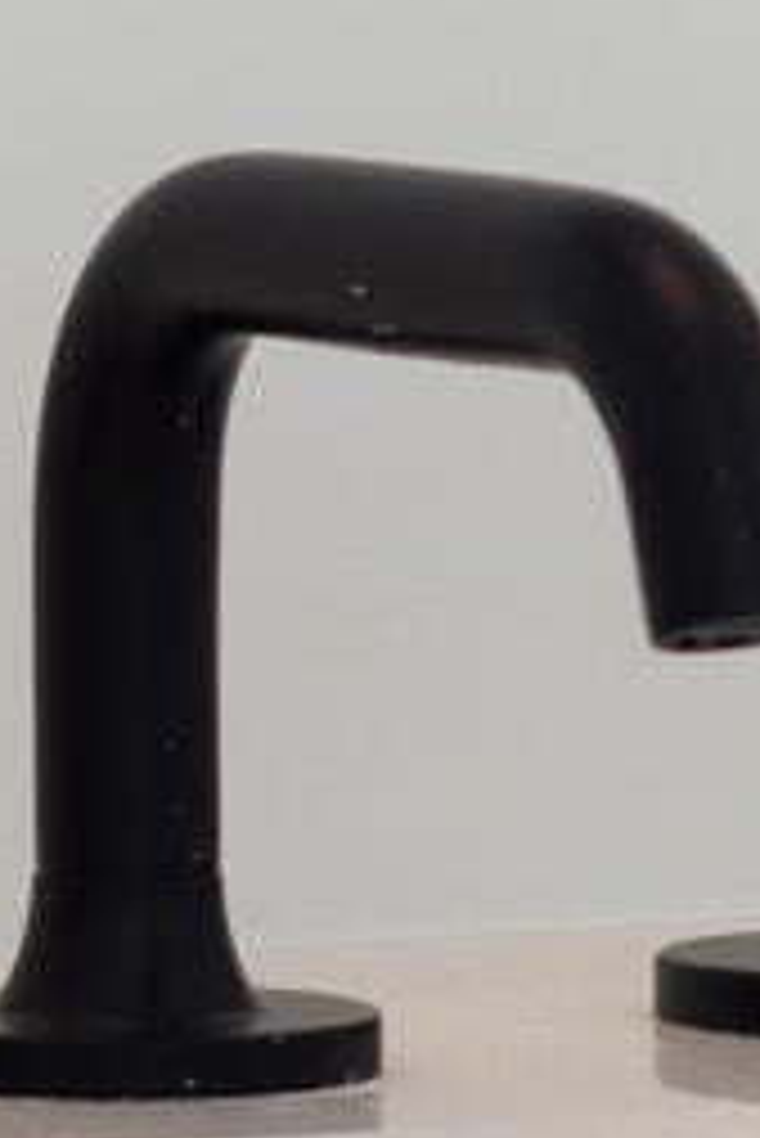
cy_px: 144
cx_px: 708
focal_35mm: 593
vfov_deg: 3.5
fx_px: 18751
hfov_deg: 2.3
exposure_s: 1/160
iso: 400
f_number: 3.5
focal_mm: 50
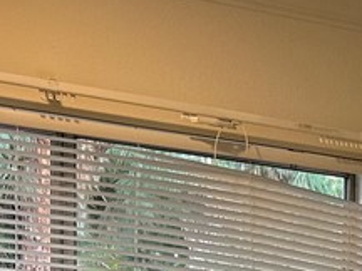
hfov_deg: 15.9
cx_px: 535
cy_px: 569
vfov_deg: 11.5
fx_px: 1192
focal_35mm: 114
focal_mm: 6.86
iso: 200
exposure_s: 1/120
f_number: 1.78
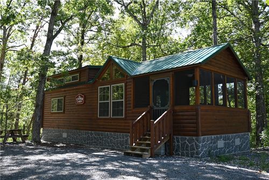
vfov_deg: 40.6
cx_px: 134
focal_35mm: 32
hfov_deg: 57.9
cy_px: 90
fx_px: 243
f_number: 4
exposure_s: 1/250
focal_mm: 32.5
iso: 200
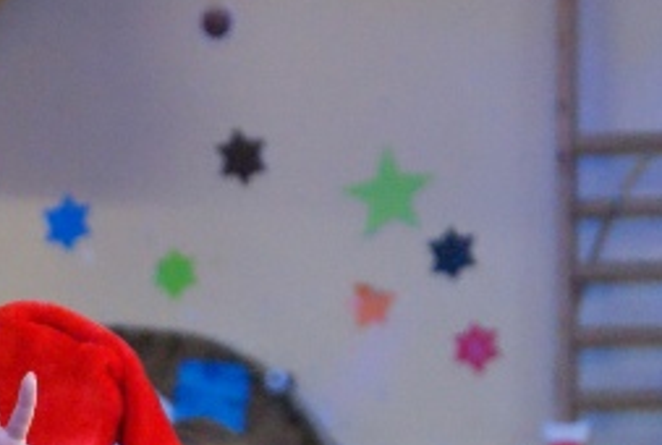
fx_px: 5585
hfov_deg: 6.7
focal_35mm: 303
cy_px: 711
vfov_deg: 4.5
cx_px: -160
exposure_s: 1/250
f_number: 3.2
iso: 1600
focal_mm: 50
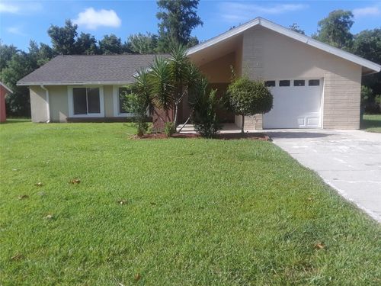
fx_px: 330
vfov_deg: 46.8
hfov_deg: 60.0
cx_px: 190
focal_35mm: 30
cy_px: 143
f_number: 1.9
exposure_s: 1/1041
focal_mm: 2.47
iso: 40
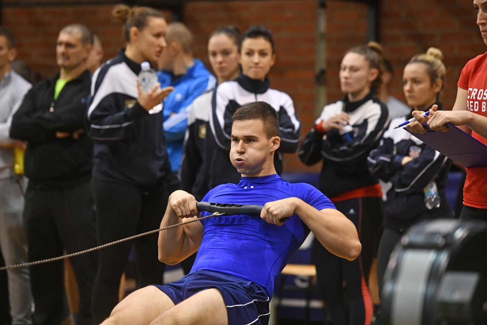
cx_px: 244
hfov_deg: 12.8
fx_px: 2164
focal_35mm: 160
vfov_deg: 8.6
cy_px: 162
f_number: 4
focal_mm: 160
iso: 3200
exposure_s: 1/250
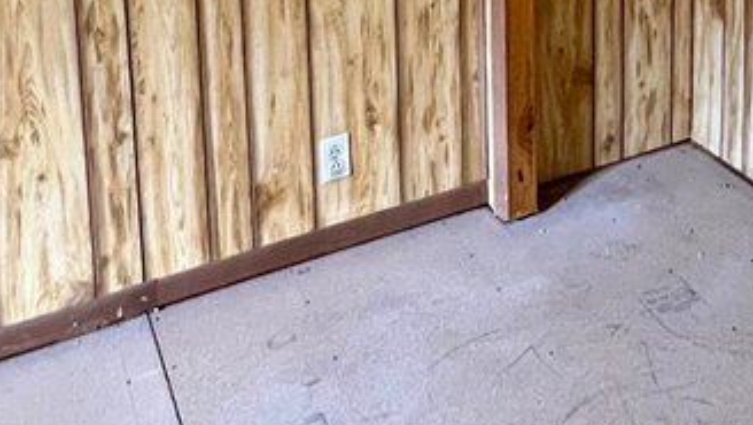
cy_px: -224
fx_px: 979
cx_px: 589
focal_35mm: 49
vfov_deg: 20.6
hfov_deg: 40.5
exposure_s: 1/60
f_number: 1.8
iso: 500
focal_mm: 1.57
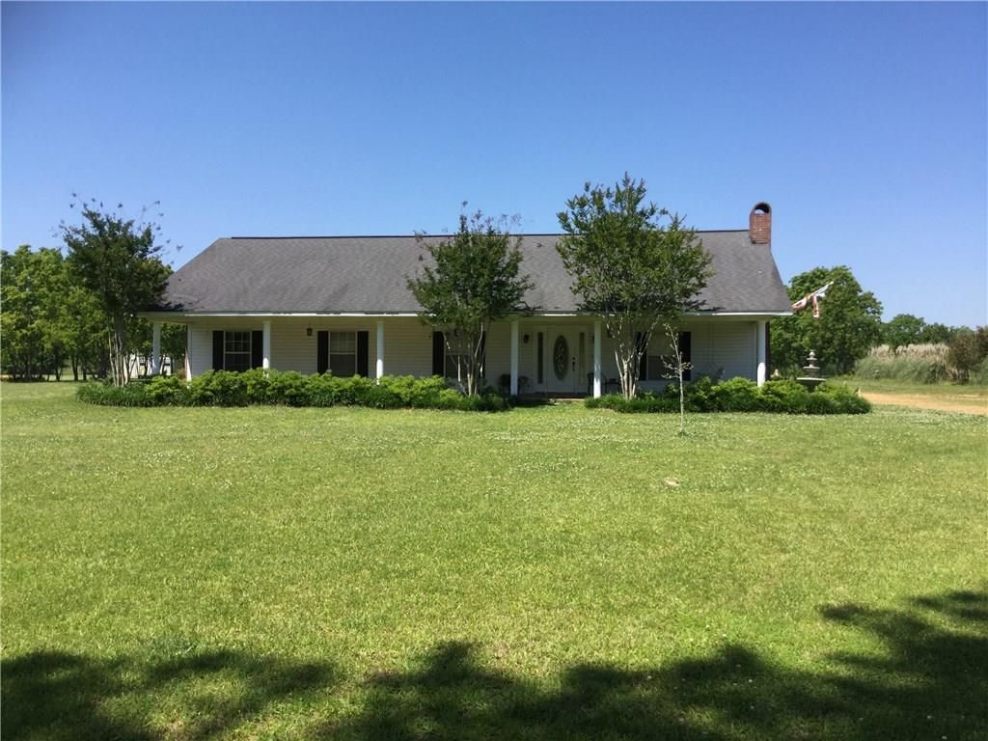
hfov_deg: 58.4
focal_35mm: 31
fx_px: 885
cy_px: 370
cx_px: 494
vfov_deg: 45.4
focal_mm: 3.3
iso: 25
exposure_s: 1/1031
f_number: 2.4
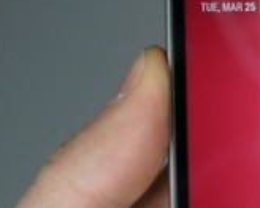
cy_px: 191
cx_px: 347
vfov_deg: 7.8
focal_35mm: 198
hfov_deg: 9.6
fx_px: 1523
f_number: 4
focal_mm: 30
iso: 250
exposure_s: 1/60
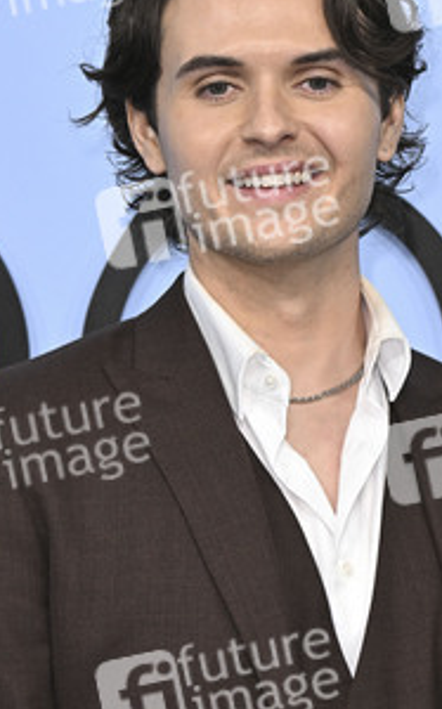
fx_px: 3070
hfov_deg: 8.2
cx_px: 286
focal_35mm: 159
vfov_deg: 13.2
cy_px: 331
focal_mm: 78
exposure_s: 1/320
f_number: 6.3
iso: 1600
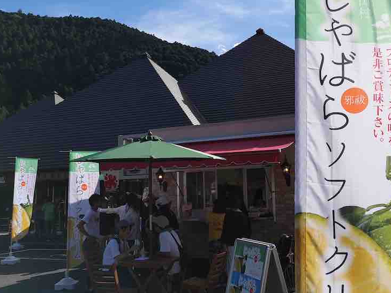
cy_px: 164
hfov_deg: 50.0
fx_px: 418
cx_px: 220
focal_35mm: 37
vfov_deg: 38.6
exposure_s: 1/2976
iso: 50
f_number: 1.8
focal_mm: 3.95
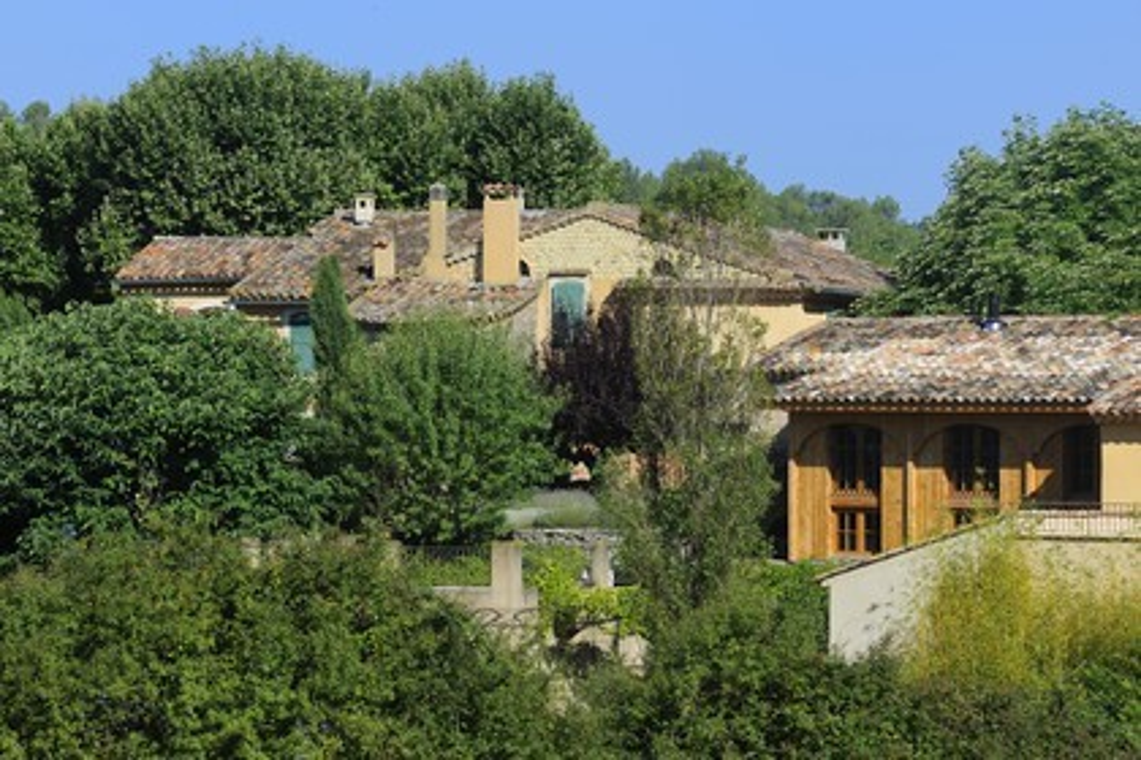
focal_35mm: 200
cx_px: 570
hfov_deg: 10.3
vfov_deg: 6.9
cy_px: 380
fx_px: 6338
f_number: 11
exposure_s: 1/200
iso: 200
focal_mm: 200
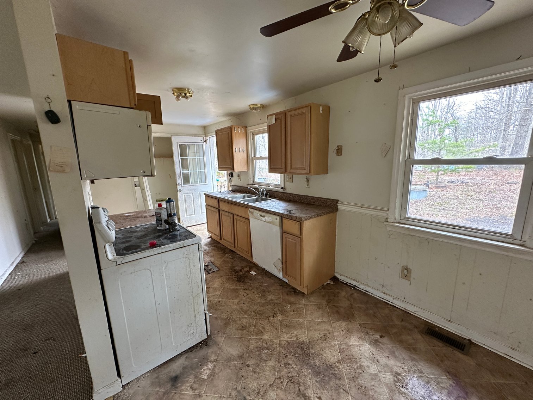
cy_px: 200
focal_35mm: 14
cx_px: 266
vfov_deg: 85.7
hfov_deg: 102.1
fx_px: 216
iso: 200
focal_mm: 2.22
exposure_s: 1/99
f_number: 2.2
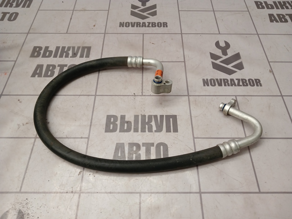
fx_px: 228
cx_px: 146
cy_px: 110
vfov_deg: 51.4
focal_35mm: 27
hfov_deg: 65.3
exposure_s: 1/50
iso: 100
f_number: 1.8
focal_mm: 4
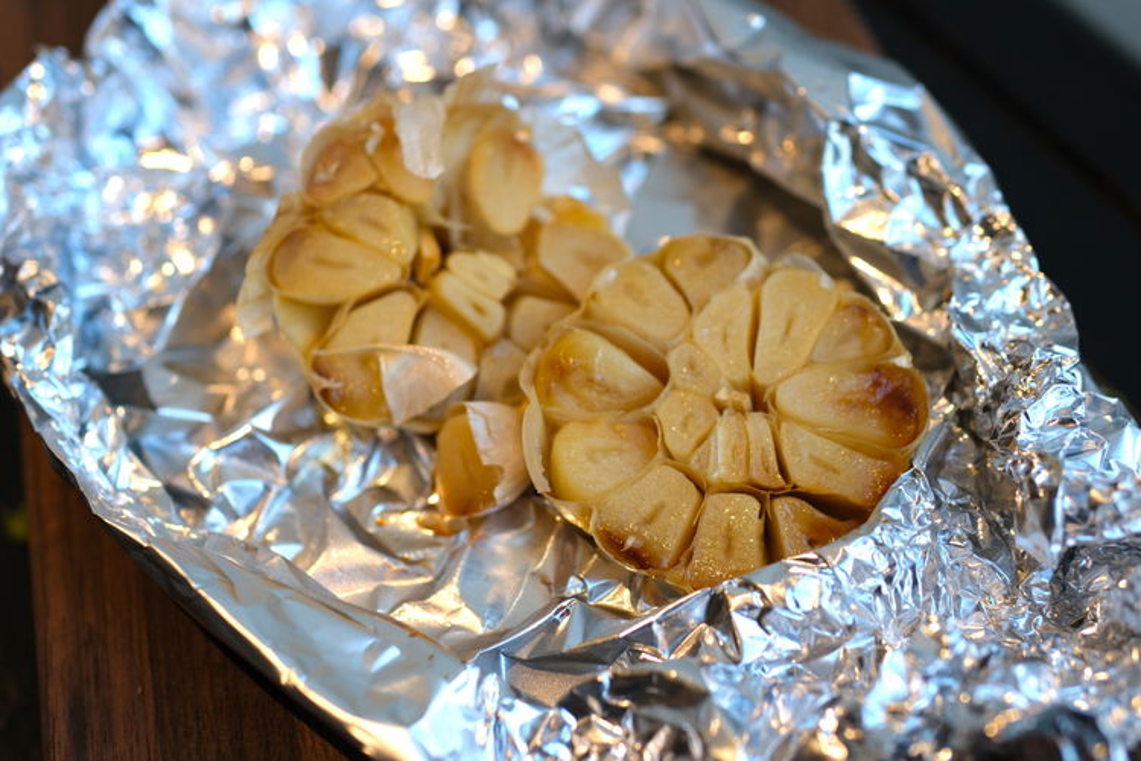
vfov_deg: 29.9
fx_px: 1426
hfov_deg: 43.6
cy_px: 380
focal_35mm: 45
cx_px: 570
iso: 125
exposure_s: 1/85
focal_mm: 30
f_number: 2.5
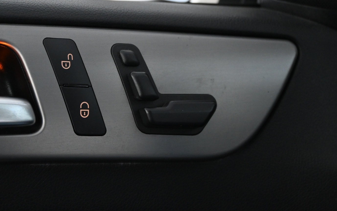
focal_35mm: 55
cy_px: 87
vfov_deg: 23.6
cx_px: 163
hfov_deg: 37.0
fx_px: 504
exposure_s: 1/50
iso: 3200
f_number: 4.8
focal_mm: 30.5
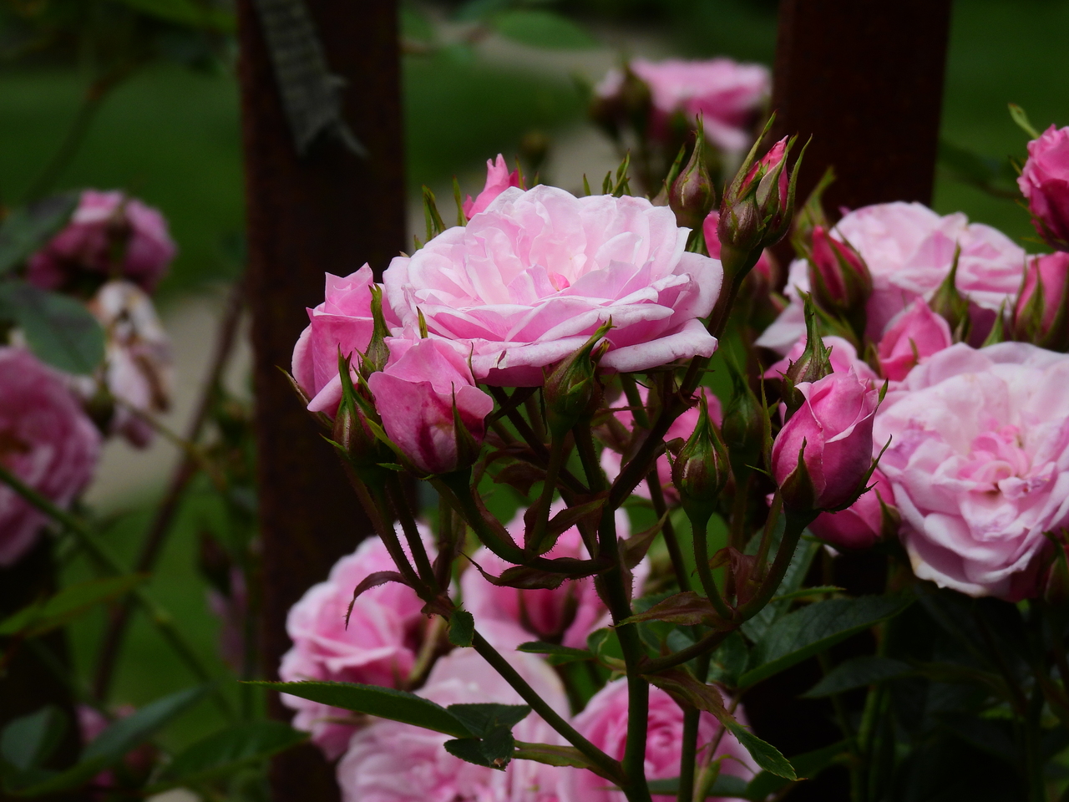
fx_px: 6176
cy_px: 401
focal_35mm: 200
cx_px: 534
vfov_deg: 7.4
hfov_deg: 9.9
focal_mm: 35.7
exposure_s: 1/1000
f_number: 4.5
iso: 100
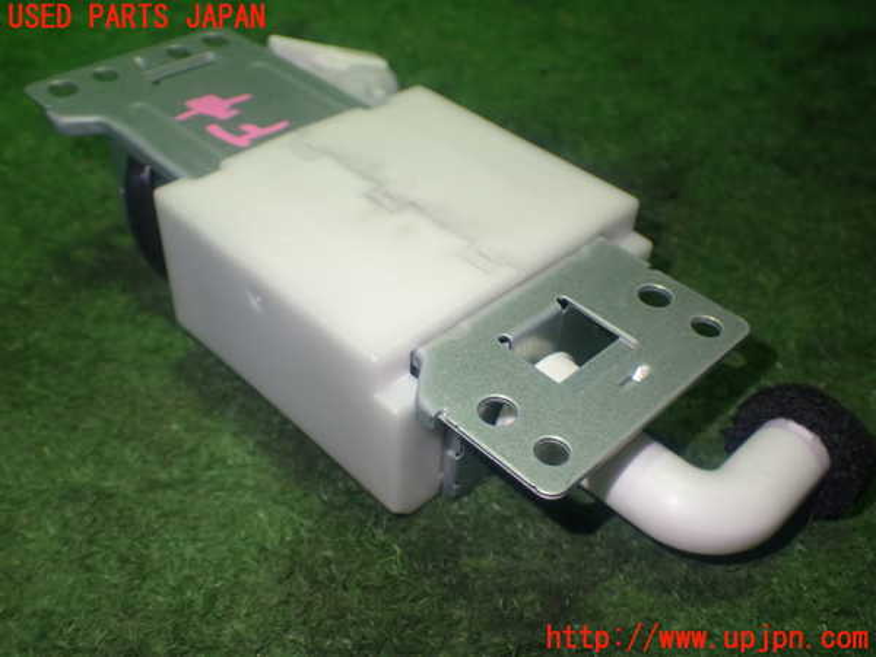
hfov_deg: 51.4
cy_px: 328
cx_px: 438
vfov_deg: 39.7
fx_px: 911
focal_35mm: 36
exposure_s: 1/40
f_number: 2.5
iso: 200
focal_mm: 6.37
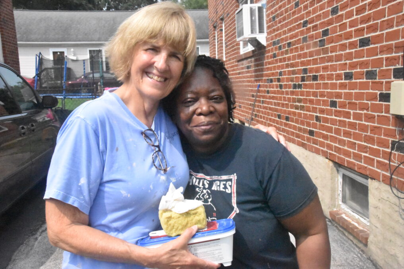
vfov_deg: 34.2
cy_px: 134
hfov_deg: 49.5
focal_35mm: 39
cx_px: 202
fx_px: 438
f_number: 22
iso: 20000
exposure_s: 1/3200
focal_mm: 26
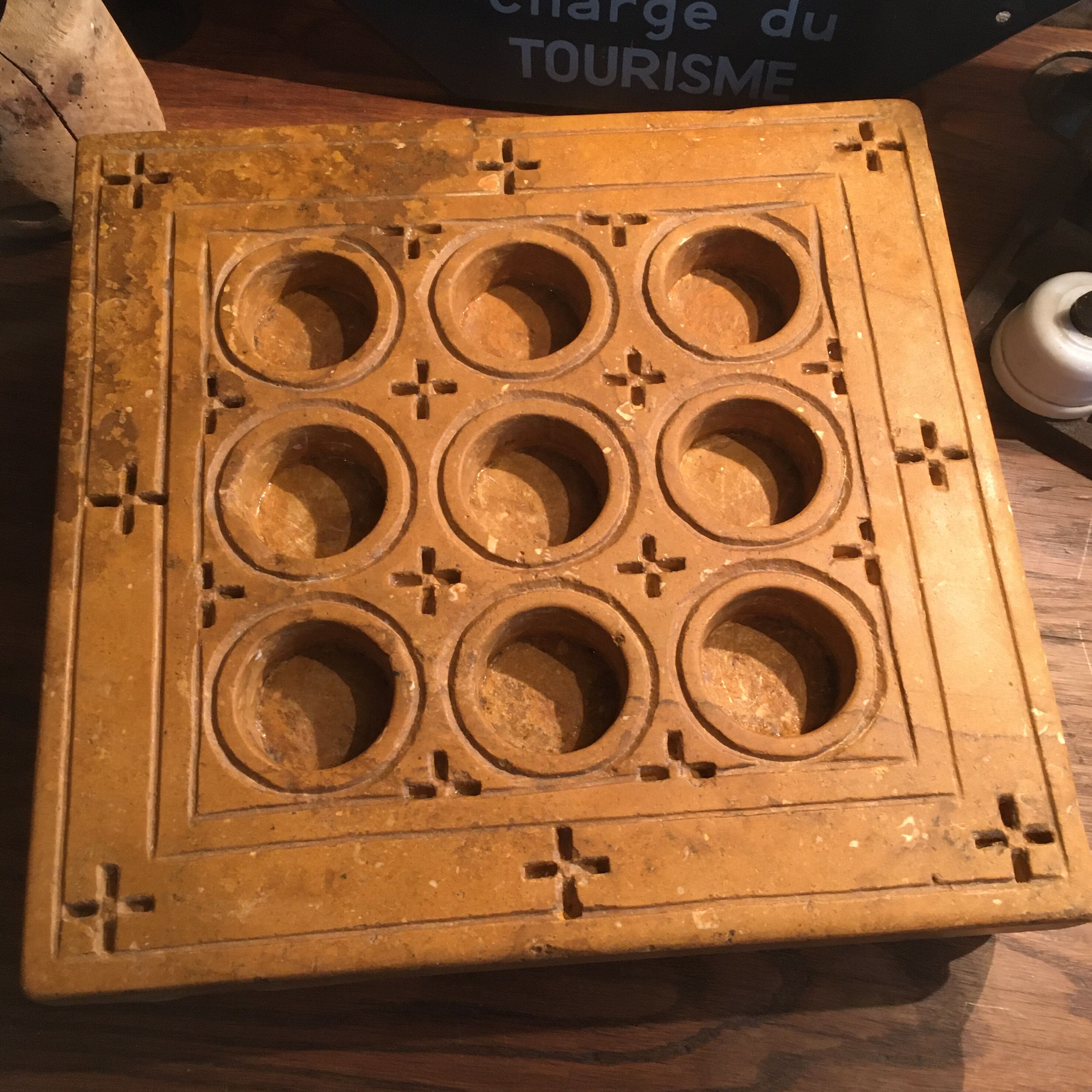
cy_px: 568
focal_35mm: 35
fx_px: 1249
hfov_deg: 47.2
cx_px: 538
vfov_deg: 47.2
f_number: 2.2
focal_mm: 4.15
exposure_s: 1/20
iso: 200
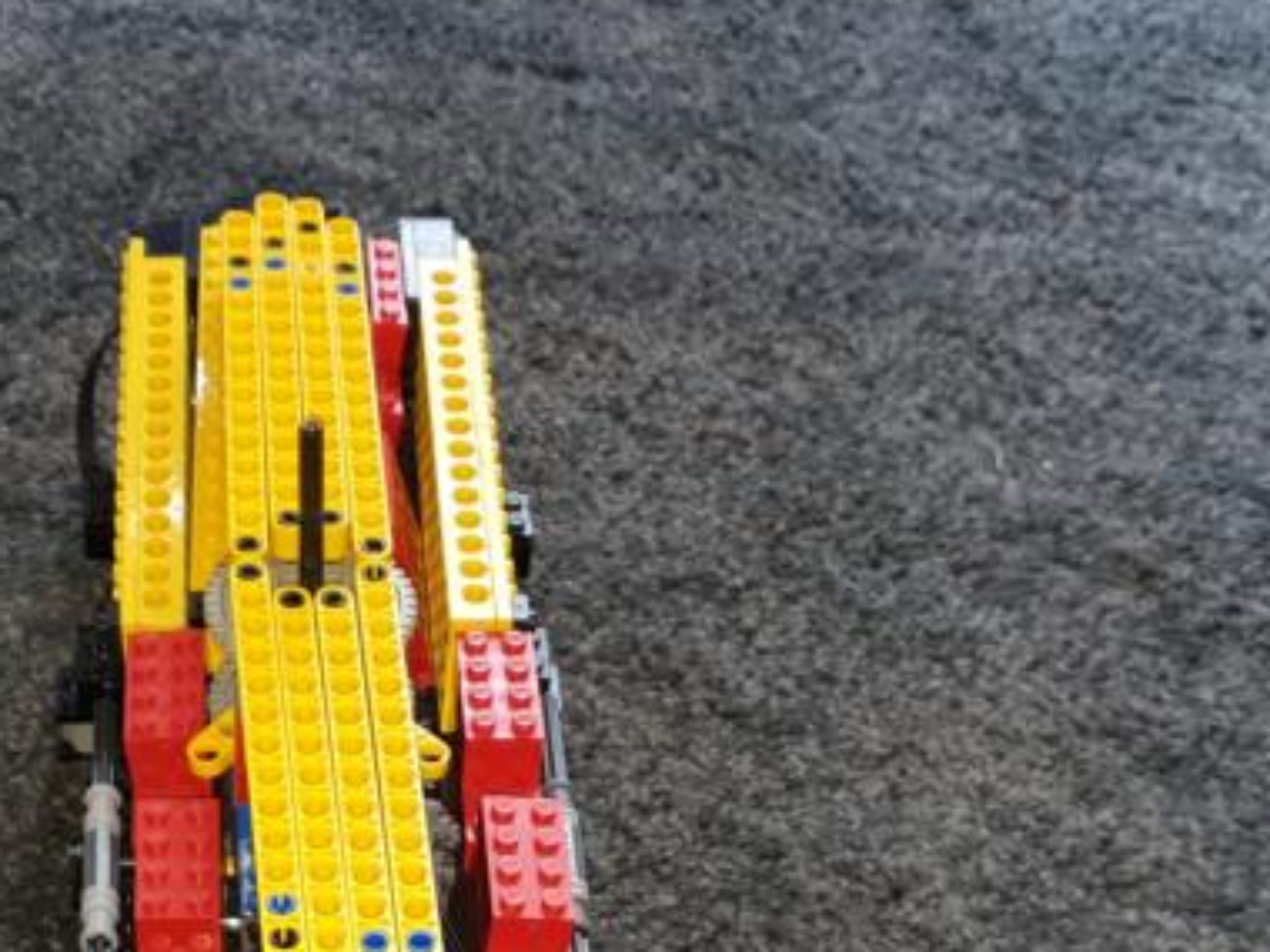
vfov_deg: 20.2
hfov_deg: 27.6
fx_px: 2568
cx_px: 411
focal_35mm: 70
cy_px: 1019
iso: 100
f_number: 1.5
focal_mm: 4.3
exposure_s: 1/25
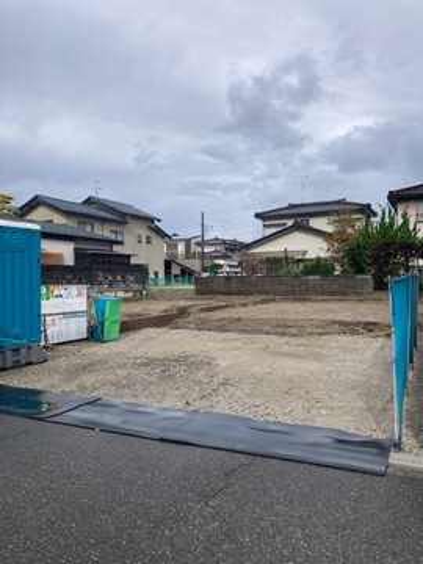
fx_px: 456
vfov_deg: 63.4
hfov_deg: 49.7
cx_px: 212
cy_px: 282
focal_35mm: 28
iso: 20
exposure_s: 1/1845
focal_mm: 3.99
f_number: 1.8
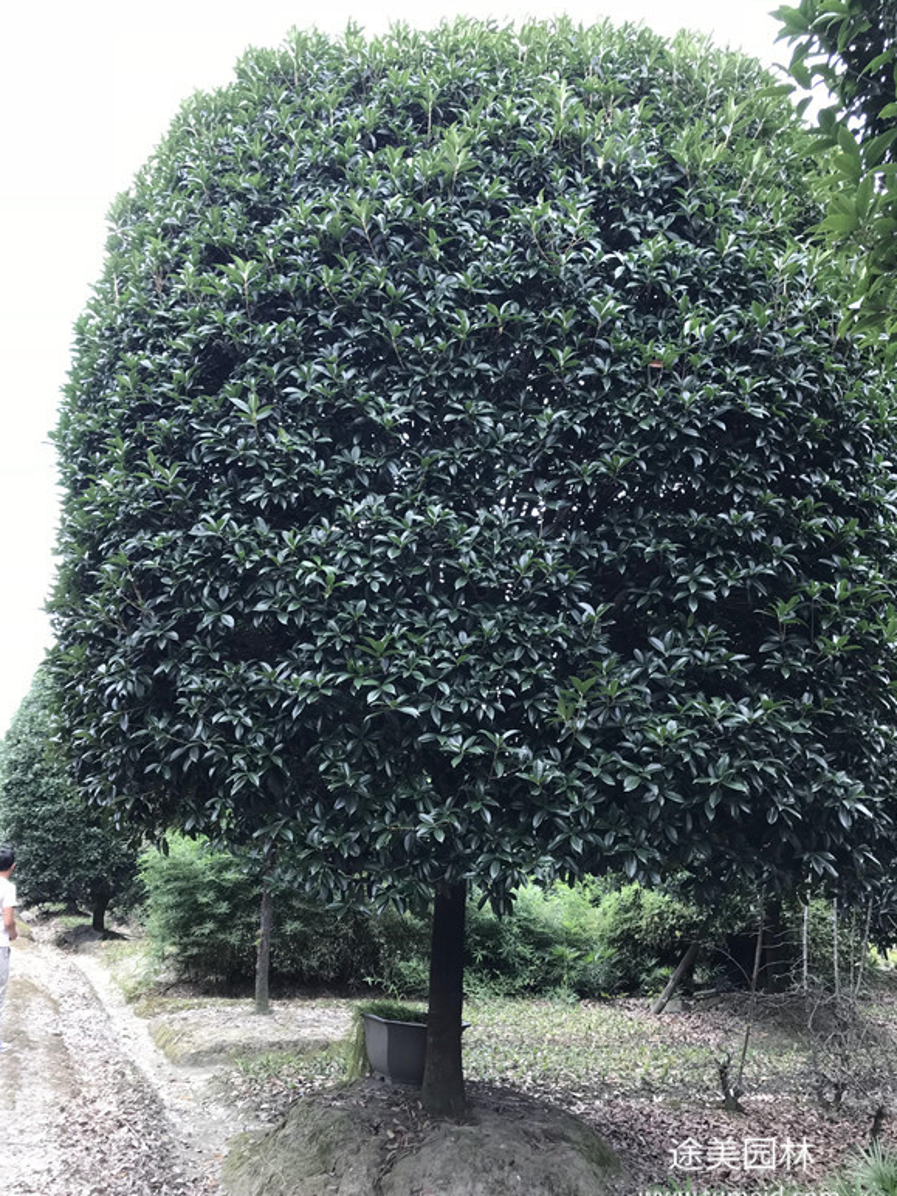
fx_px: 1002
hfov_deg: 48.2
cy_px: 613
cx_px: 437
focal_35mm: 29
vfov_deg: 61.7
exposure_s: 1/100
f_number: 1.8
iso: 25
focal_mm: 3.99
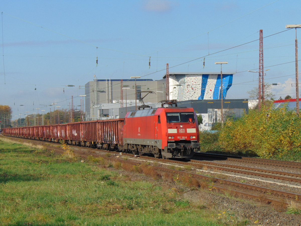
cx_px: 150
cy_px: 113
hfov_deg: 18.2
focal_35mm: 108
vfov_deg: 13.7
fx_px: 939
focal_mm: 19.4
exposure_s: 1/160
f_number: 10.1
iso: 80
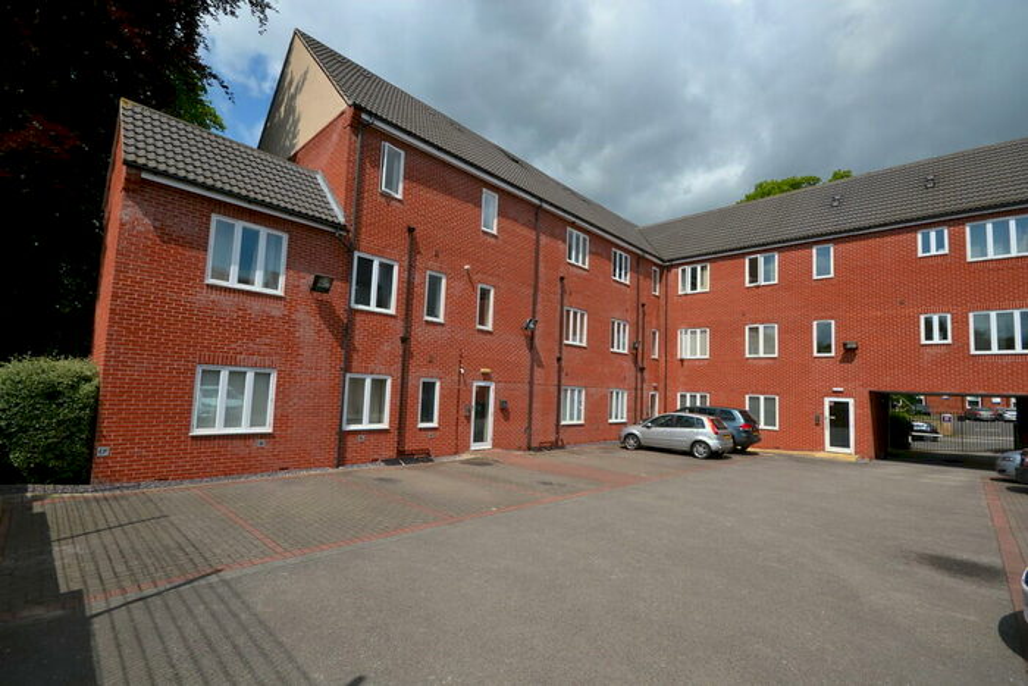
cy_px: 343
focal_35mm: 15
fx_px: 428
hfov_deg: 100.4
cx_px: 514
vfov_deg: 77.4
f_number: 10
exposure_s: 1/200
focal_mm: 10
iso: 100
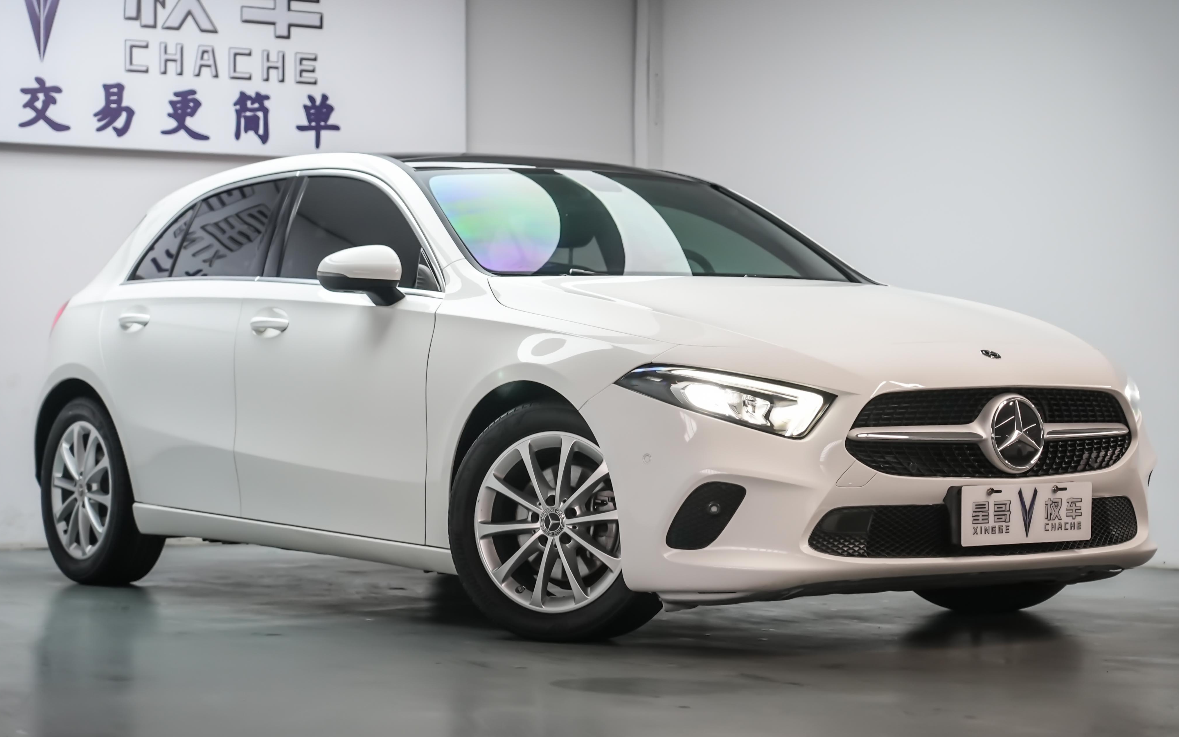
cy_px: 393
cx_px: 603
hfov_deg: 25.2
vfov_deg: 15.9
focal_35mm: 82
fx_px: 2635
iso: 2500
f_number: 4
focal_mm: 77
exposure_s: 1/160
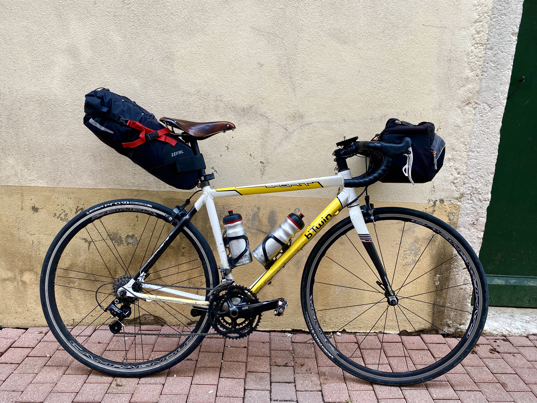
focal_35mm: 26
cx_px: 268
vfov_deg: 53.1
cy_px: 202
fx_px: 403
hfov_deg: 67.3
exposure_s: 1/122
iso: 40
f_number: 1.8
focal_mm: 4.25
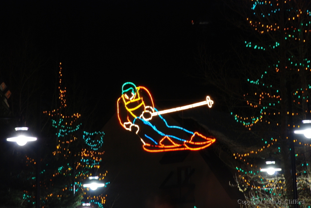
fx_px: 2594
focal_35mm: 300
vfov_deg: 4.6
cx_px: 156
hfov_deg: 6.9
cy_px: 104
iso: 250
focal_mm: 200
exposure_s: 5
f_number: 11
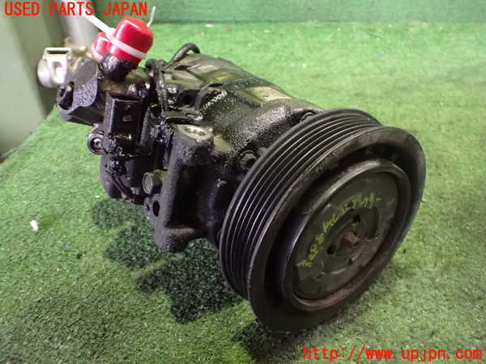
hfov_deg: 60.0
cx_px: 243
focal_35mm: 30
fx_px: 421
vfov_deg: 46.8
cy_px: 182
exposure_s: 1/30
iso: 1600
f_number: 2.3
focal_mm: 5.4
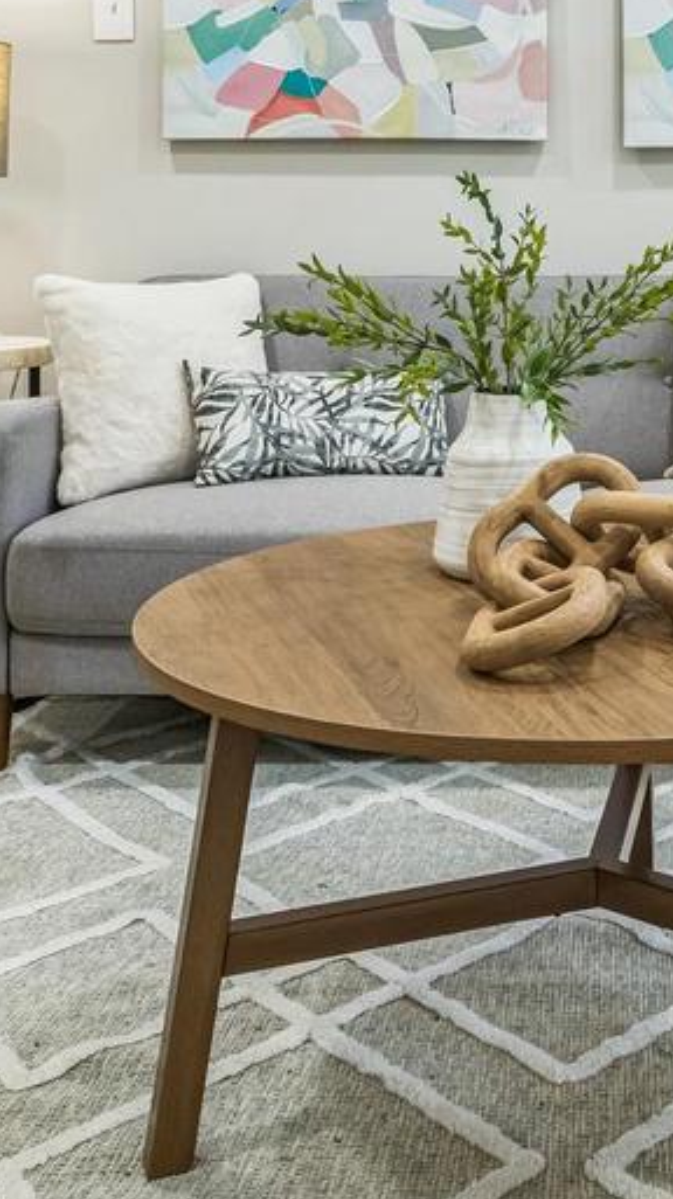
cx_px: 587
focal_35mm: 50
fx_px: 1589
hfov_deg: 23.4
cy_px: 245
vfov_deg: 39.8
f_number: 5.6
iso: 320
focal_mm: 17
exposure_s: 1/30
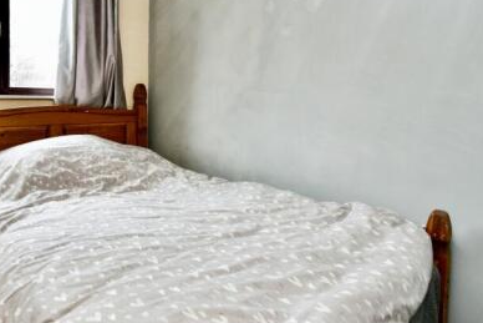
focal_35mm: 27
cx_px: 177
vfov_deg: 47.4
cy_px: 117
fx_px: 362
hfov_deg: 66.2
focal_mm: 16
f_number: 4
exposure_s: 1/10
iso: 400
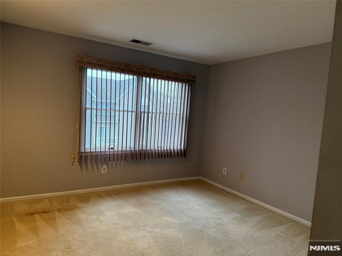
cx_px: 171
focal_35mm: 24
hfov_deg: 71.6
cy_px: 128
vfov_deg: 56.8
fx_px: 237
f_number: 1.78
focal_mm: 6.76
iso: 200
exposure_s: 1/120
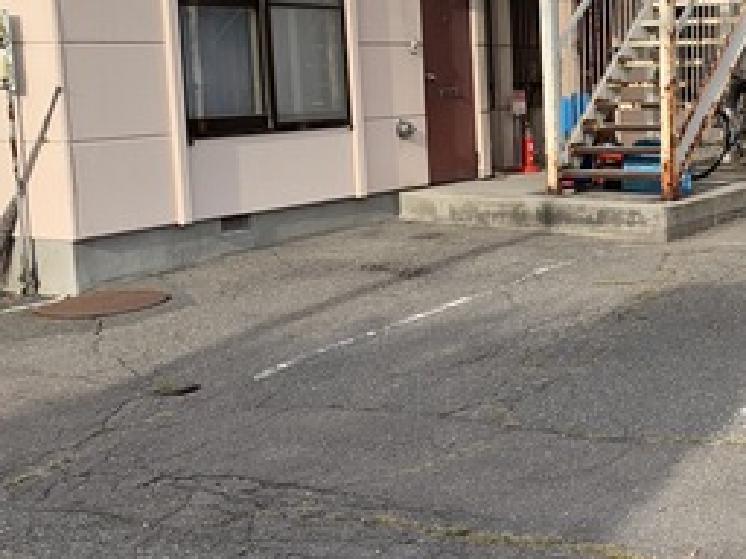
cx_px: 691
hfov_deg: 30.1
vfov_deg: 24.0
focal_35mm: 61
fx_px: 1315
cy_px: 280
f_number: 1.8
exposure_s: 1/1205
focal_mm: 4.25
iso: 25
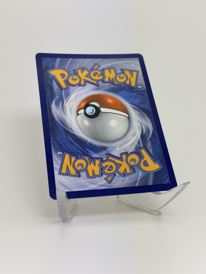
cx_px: 103
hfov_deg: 30.3
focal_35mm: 48
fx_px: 381
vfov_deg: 39.7
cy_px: 137
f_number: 1.78
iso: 64
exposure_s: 1/810
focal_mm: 6.76
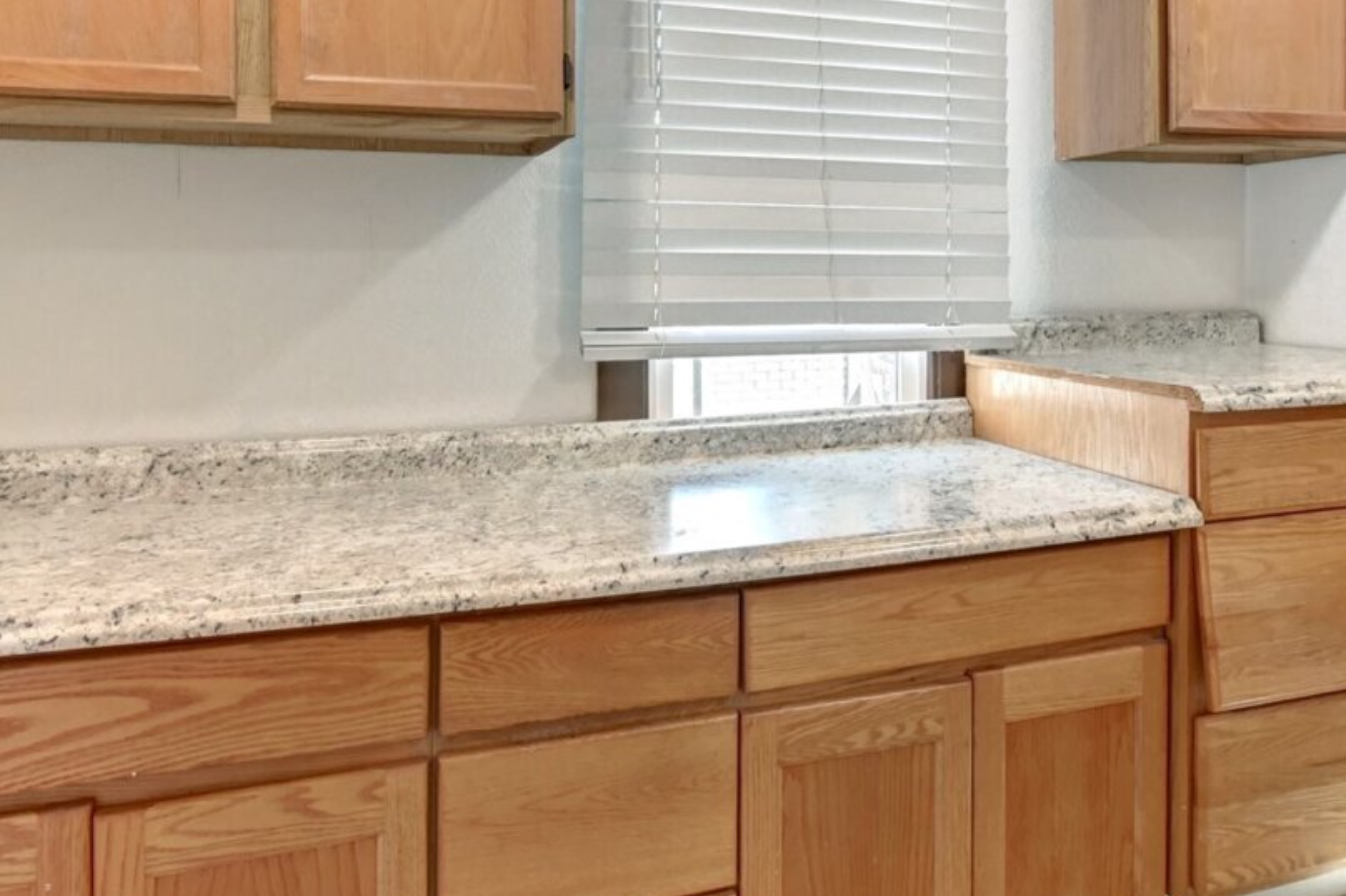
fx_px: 972
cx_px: 713
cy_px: 284
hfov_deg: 69.4
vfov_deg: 48.5
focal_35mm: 26
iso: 3200
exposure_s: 1/6
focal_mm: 10
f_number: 11
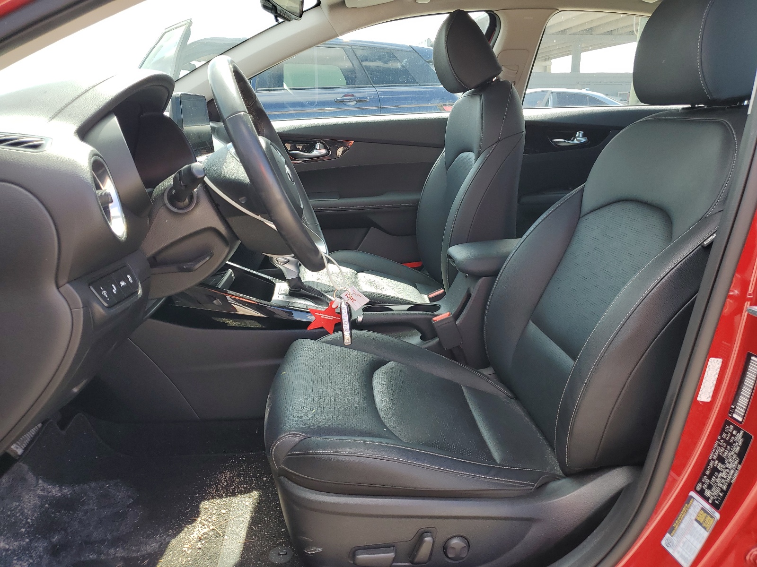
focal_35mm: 26
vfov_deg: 53.1
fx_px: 569
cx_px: 378
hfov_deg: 67.3
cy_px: 284
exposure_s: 1/435
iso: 50
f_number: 1.5
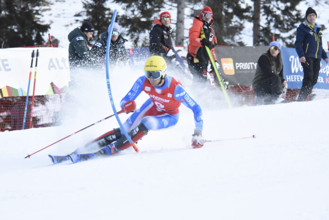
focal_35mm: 300
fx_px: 2741
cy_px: 110
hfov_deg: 6.9
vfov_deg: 4.6
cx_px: 164
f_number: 5.6
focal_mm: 200
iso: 2000
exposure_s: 1/2500
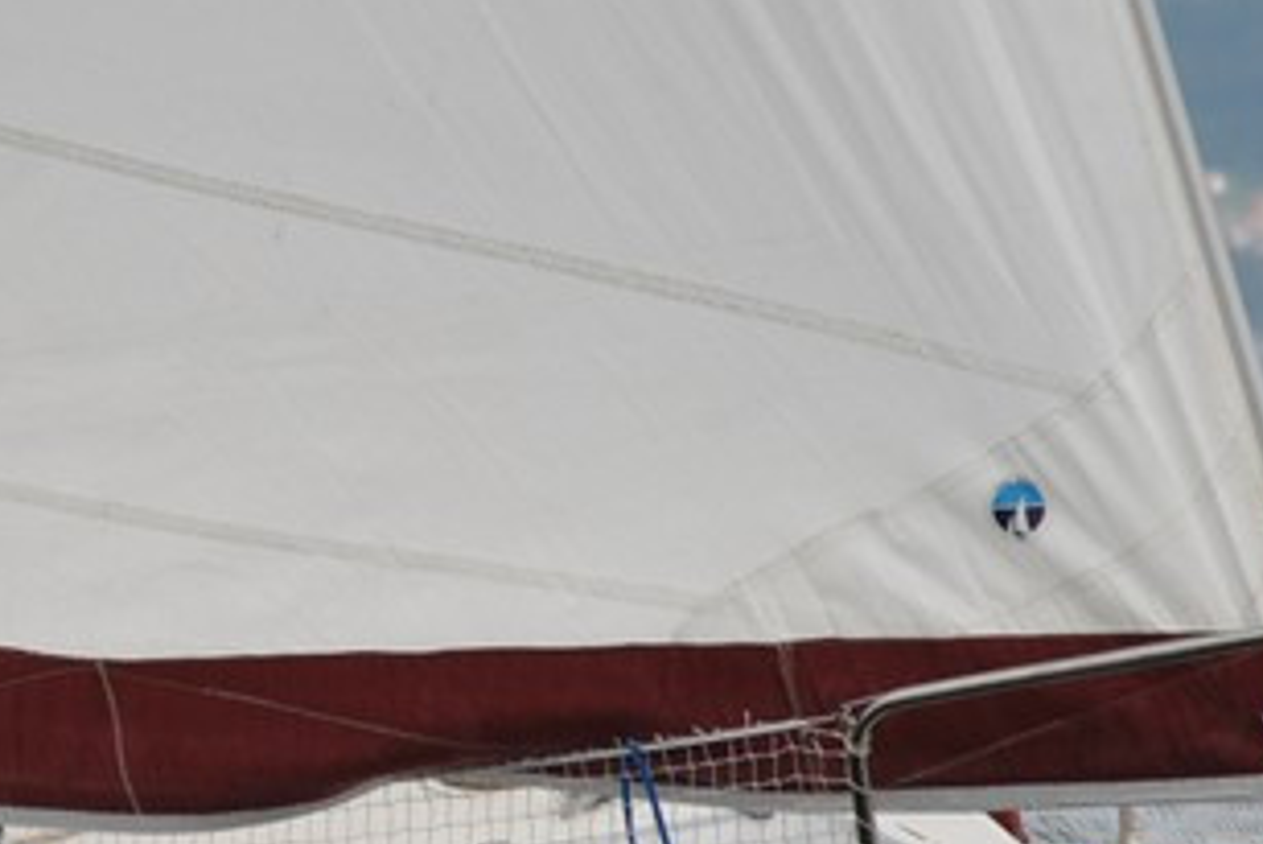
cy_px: 618
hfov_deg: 3.5
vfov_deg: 2.3
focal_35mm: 587
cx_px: 0
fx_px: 20603
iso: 100
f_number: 5
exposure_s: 1/500
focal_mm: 150
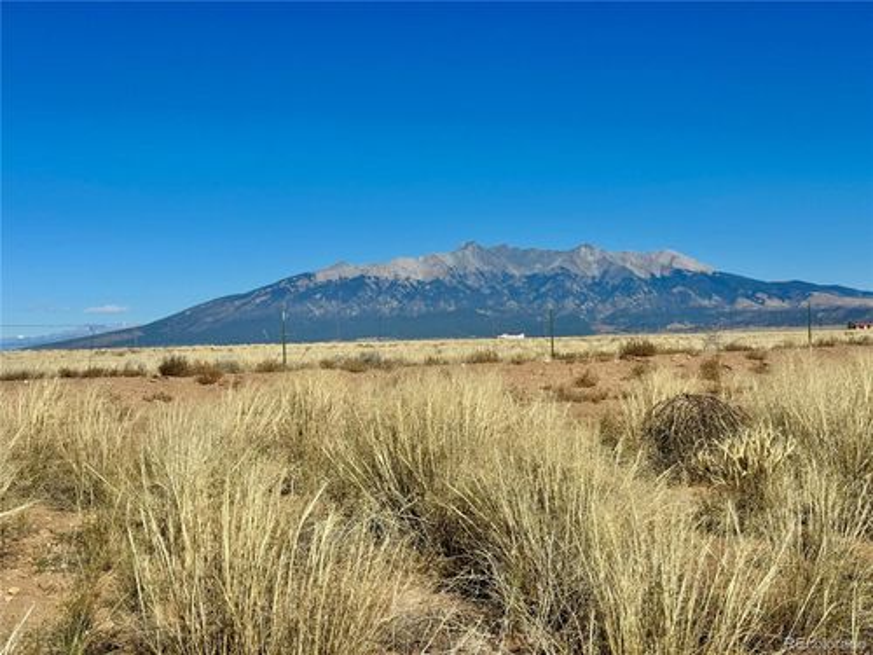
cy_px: 328
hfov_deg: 39.7
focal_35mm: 48
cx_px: 436
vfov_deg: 30.3
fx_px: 1211
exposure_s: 1/10526
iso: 80
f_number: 1.78
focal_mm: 6.76
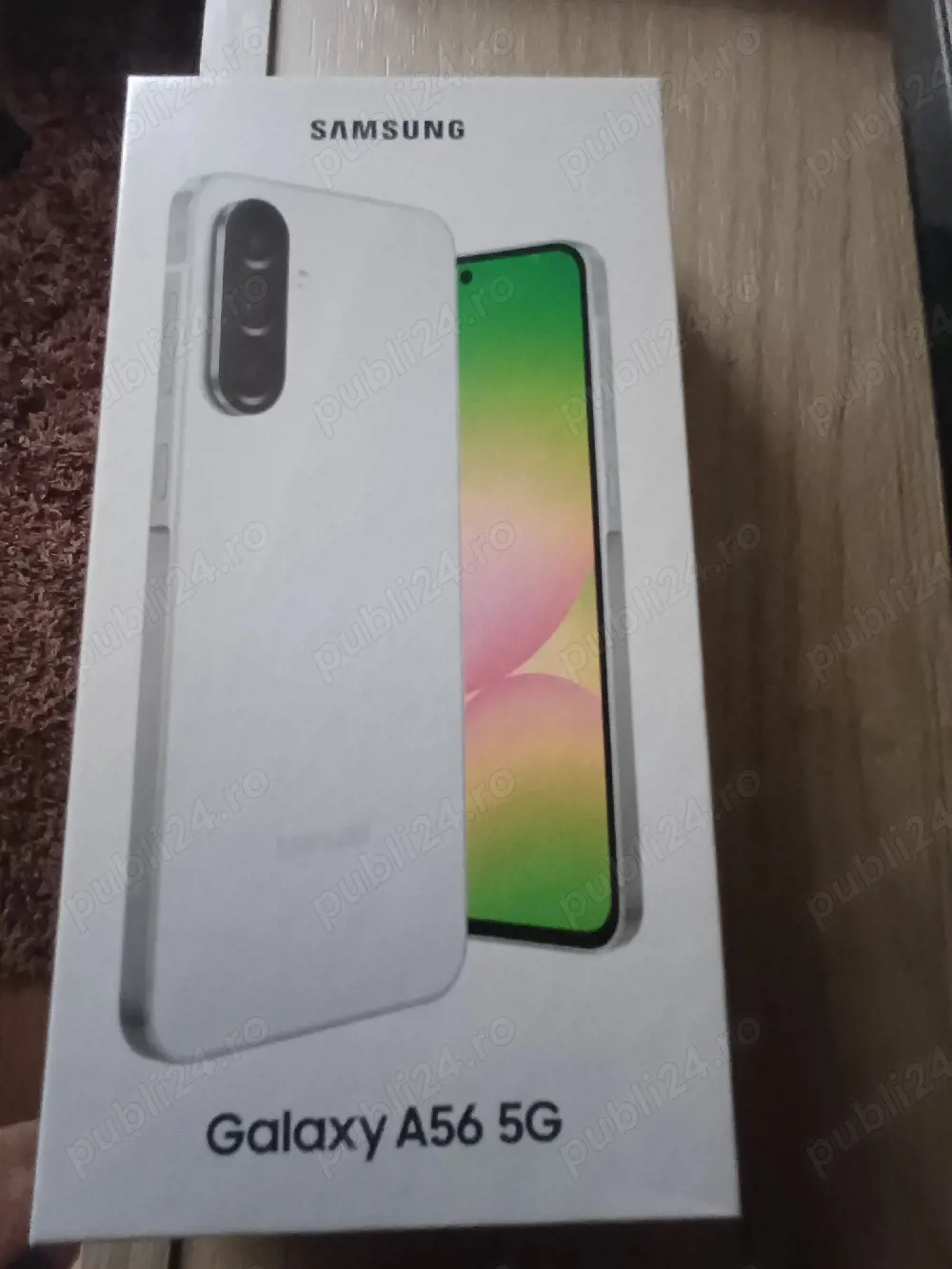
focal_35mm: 16
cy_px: 634
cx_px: 476
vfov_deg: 94.5
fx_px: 587
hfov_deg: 78.1
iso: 640
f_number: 2.2
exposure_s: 1/14.3
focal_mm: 1.64
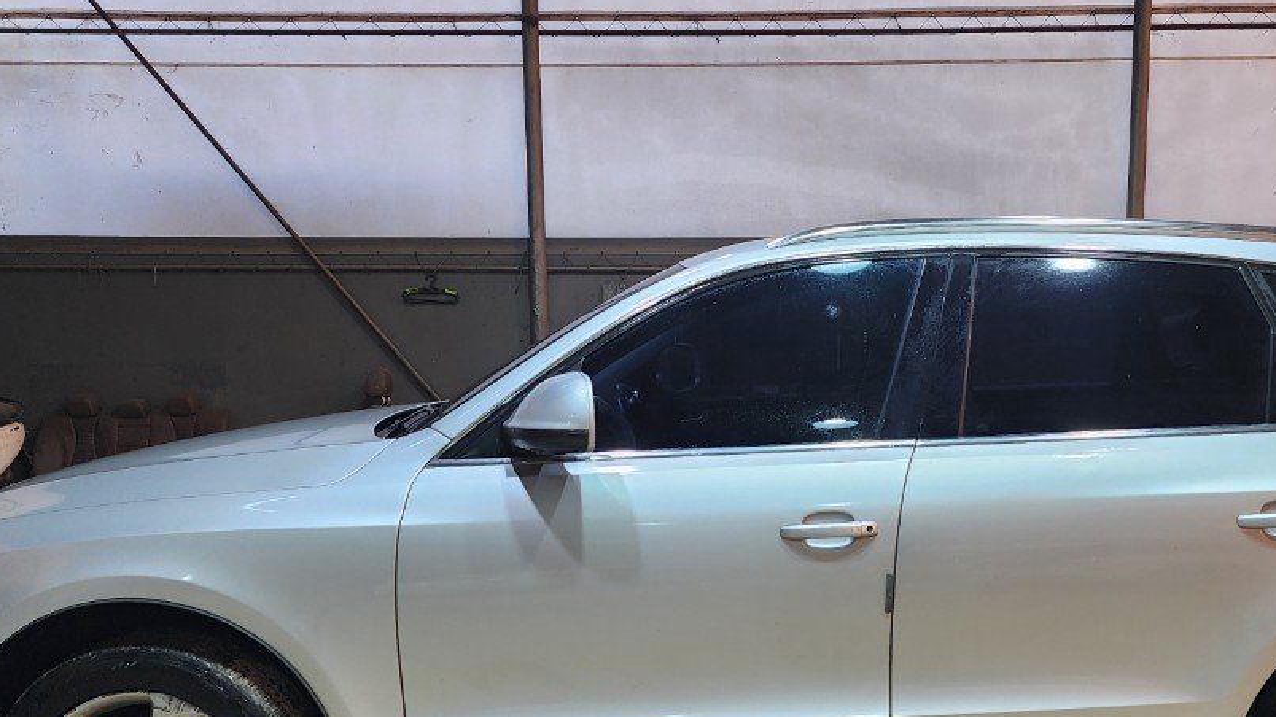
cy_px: 452
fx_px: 1353
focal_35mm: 40
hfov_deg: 50.0
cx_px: 800
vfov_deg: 29.6
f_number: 1.8
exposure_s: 1/120
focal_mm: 6.4
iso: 80
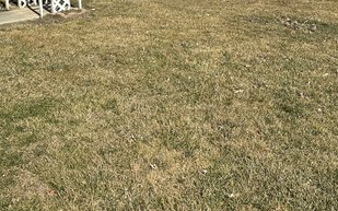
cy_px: -44
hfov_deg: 38.5
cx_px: 219
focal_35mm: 52
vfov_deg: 22.8
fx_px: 479
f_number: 1.78
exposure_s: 1/6623
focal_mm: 6.86
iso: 80
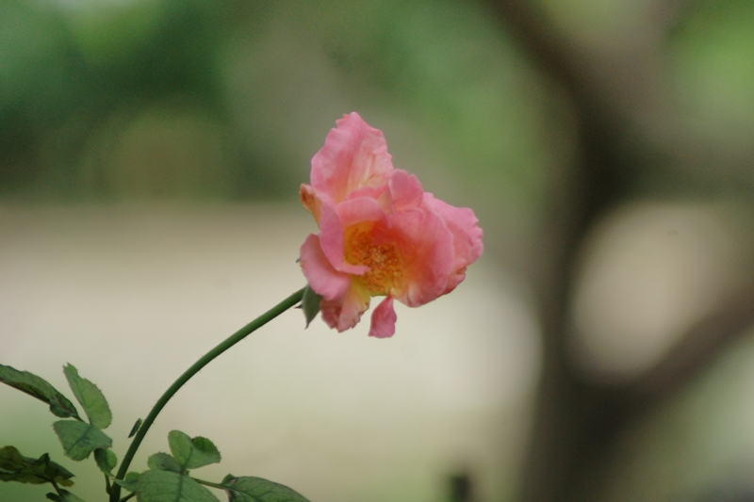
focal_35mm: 315
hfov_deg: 6.5
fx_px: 6596
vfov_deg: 4.4
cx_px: 377
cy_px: 251
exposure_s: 1/640
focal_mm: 210
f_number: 5.6
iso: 320
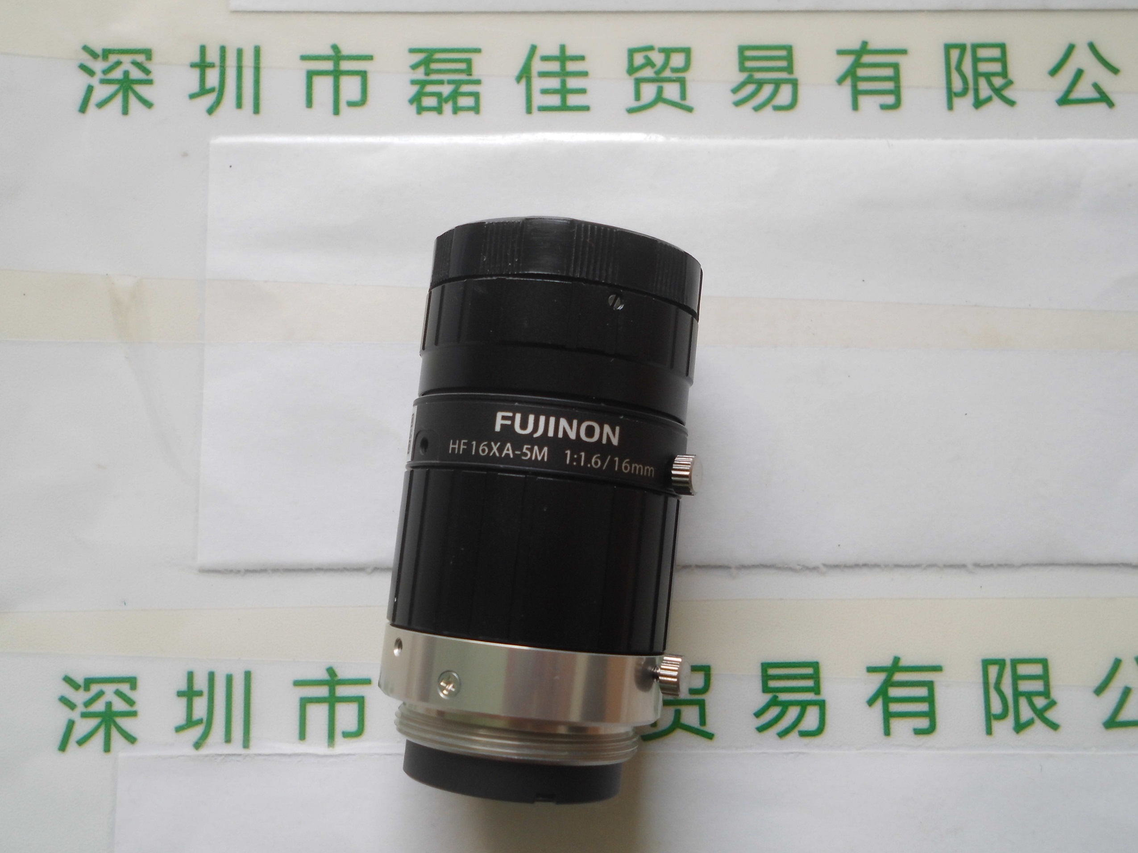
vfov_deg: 39.7
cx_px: 569
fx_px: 1183
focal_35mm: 36
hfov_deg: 51.4
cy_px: 426
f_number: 3.8
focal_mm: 6.4
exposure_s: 1/79
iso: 100
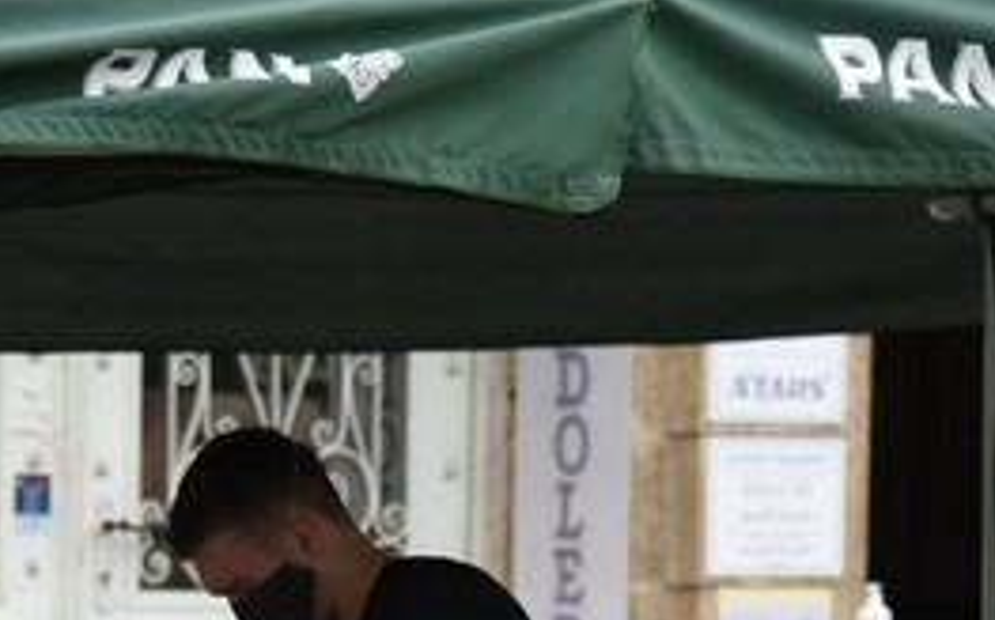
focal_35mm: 334
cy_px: 905
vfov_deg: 3.9
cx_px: 212
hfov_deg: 6.3
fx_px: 9051
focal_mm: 105
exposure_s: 1/500
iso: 200
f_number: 4
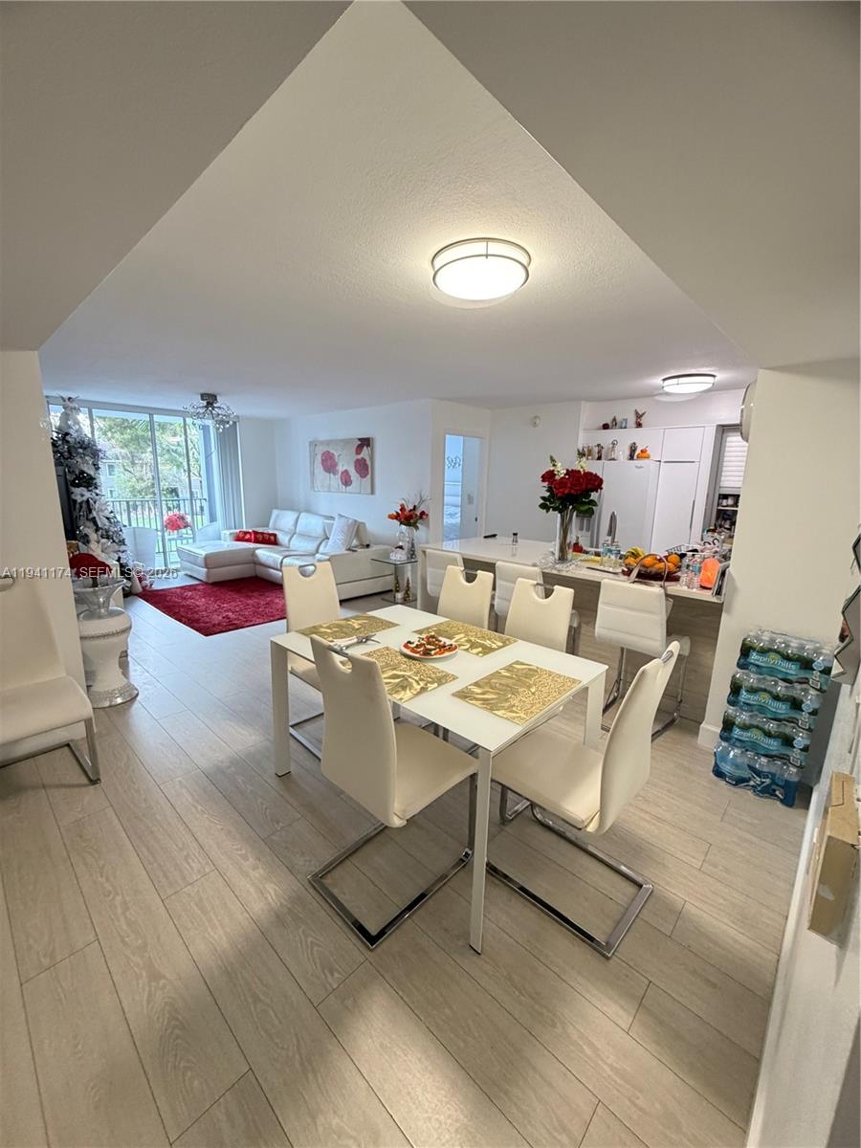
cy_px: 574
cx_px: 430
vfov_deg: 102.1
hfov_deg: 85.7
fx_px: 464
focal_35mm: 14
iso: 400
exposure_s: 1/60
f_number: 2.2
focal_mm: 2.22
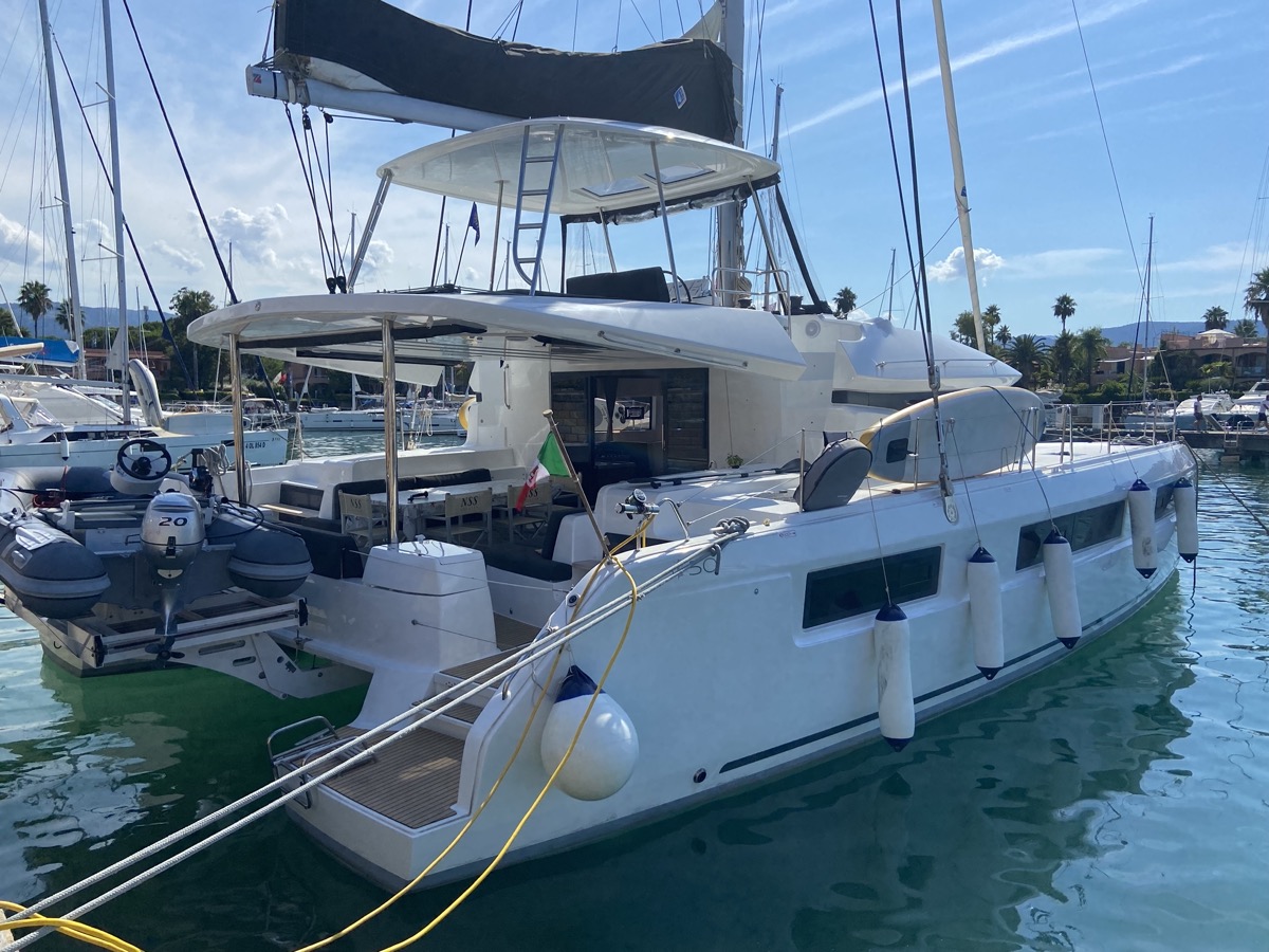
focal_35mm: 26
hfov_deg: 67.3
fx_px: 953
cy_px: 476
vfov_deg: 53.1
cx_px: 634
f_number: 1.8
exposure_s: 1/4444
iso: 32
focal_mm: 4.25
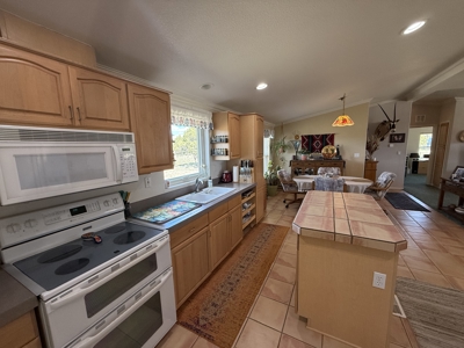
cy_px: 174
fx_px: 188
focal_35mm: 14
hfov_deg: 102.1
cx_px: 232
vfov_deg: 85.7
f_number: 2.2
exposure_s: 1/120
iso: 200
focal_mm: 2.22
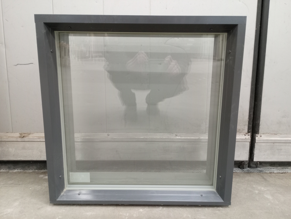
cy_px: 110
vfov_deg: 51.4
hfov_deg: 65.3
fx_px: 227
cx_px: 146
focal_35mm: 27
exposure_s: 1/16.7
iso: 1500
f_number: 1.8
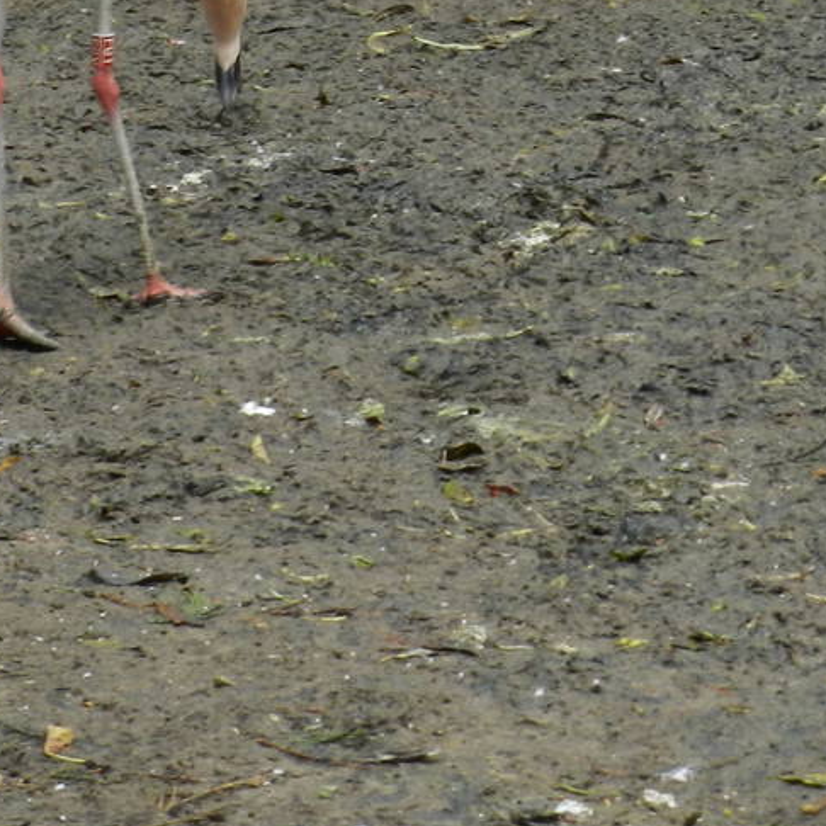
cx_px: 466
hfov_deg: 7.9
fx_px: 5966
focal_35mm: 221
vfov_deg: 7.9
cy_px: -46
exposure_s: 1/50
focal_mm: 13.5
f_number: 4.8
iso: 160
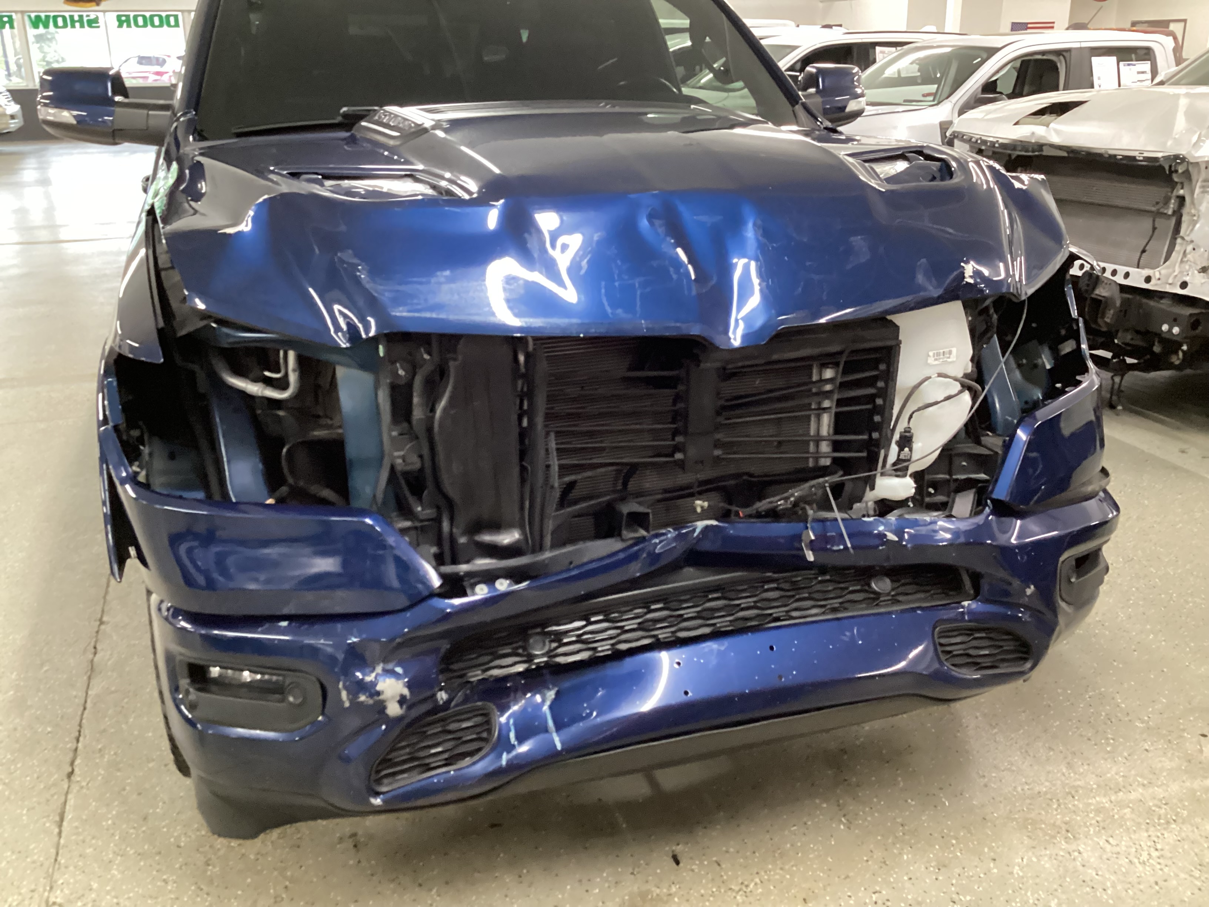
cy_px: 454
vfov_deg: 45.4
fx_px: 1083
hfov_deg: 58.4
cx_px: 604
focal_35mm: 31
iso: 500
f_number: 2.4
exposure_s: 1/30
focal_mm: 3.3
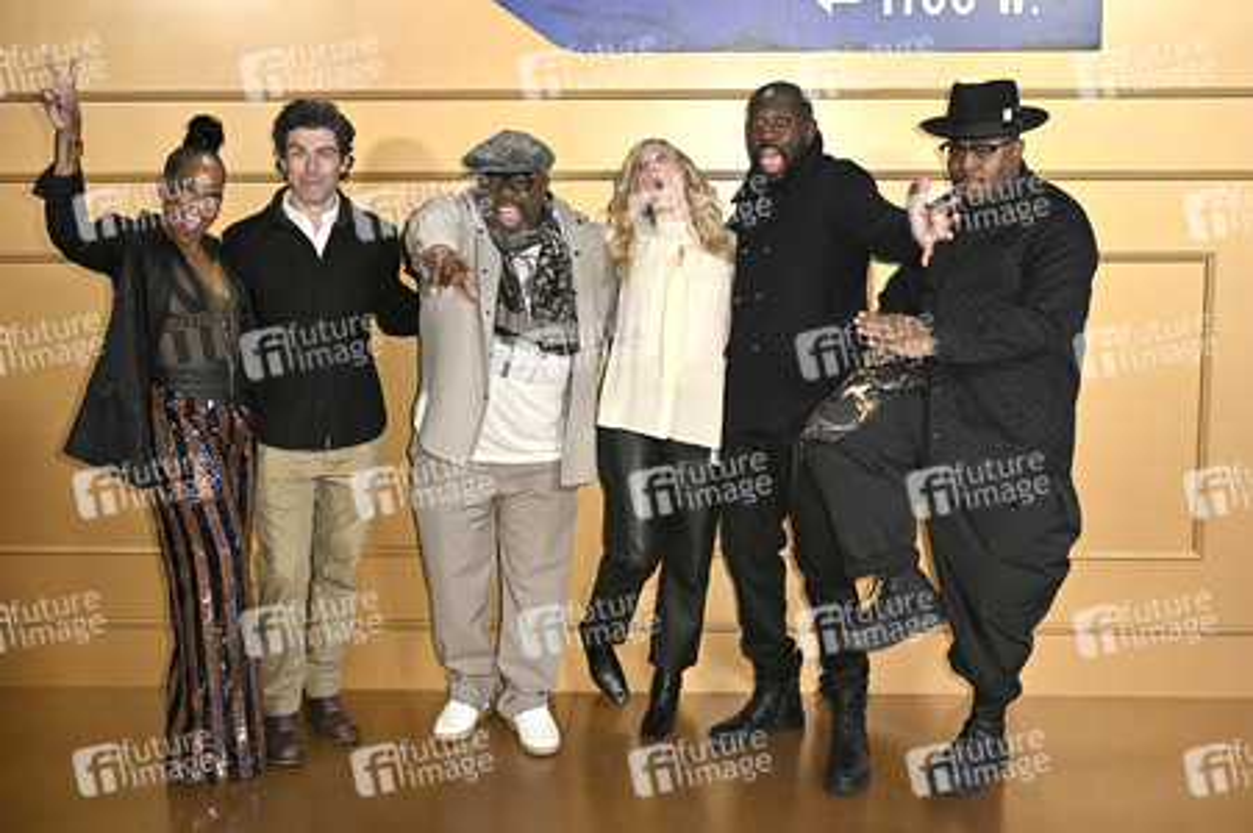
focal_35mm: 38
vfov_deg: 35.0
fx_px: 1322
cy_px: 416
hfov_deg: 50.7
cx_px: 626
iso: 2000
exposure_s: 1/320
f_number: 2.8
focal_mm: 38
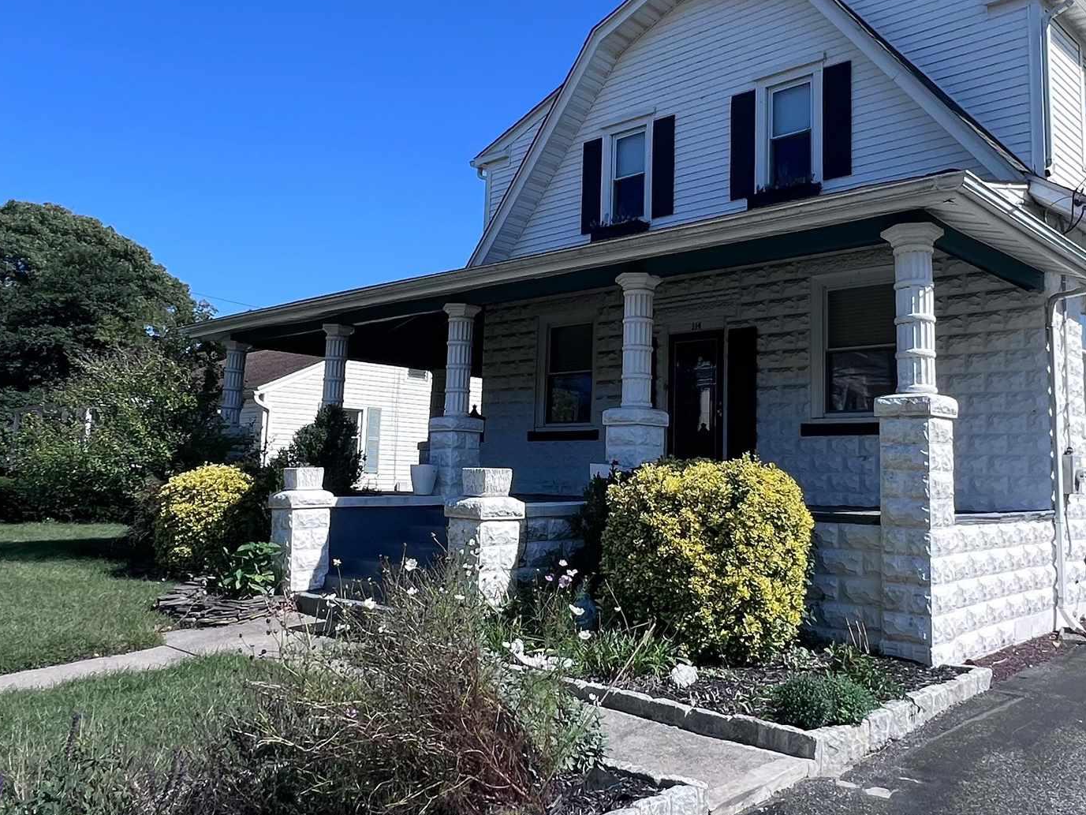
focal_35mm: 29
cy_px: 366
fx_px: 910
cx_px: 634
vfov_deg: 48.2
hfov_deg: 61.3
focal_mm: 1.57
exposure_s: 1/1700
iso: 32
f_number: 1.8
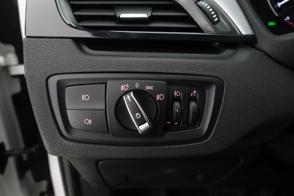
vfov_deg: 53.1
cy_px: 98
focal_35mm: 24
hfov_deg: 73.7
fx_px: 196
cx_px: 147
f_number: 2.5
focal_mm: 8.8
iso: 1000
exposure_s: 1/40
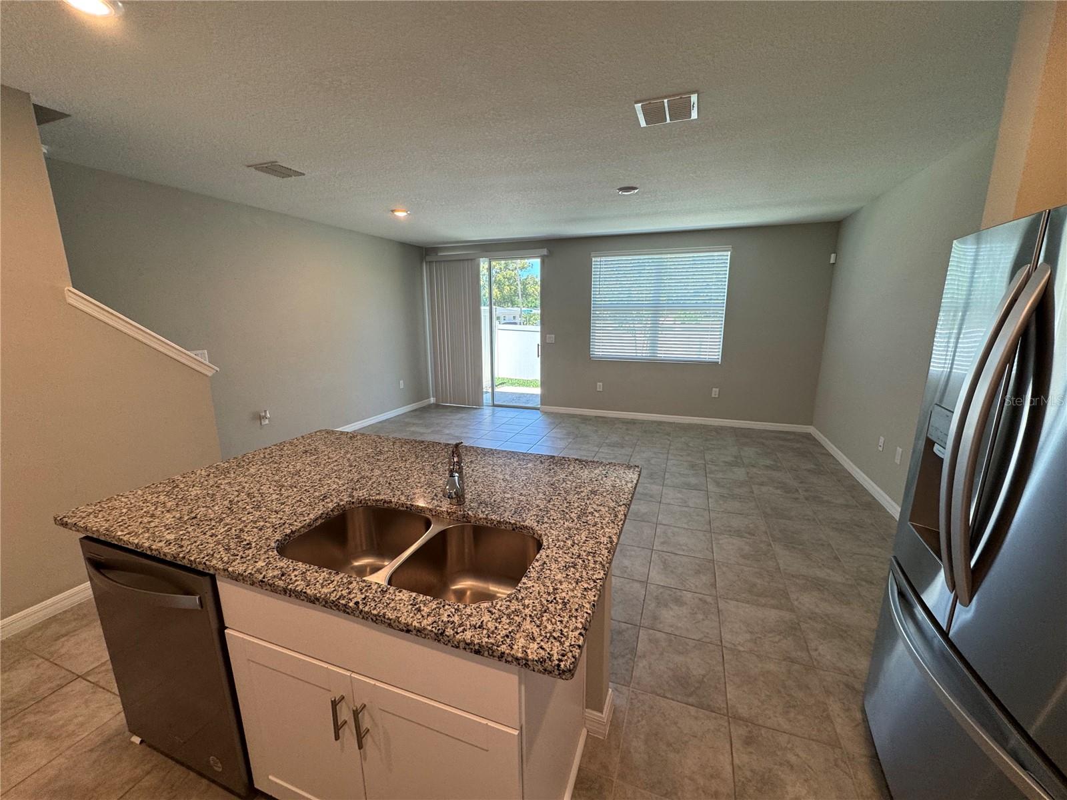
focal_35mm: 14
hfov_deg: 102.1
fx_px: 432
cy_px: 400
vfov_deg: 85.7
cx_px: 534
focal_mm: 2.22
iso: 125
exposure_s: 1/120
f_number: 2.2
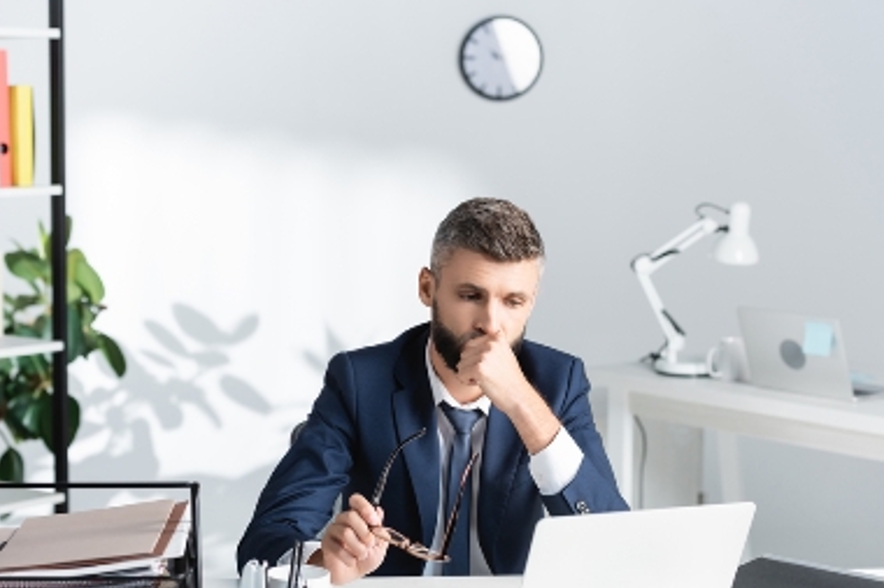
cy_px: 334
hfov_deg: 25.1
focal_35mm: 81
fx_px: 1988
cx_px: 414
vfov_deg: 16.8
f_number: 3.5
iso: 160
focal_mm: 70
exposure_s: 1/200
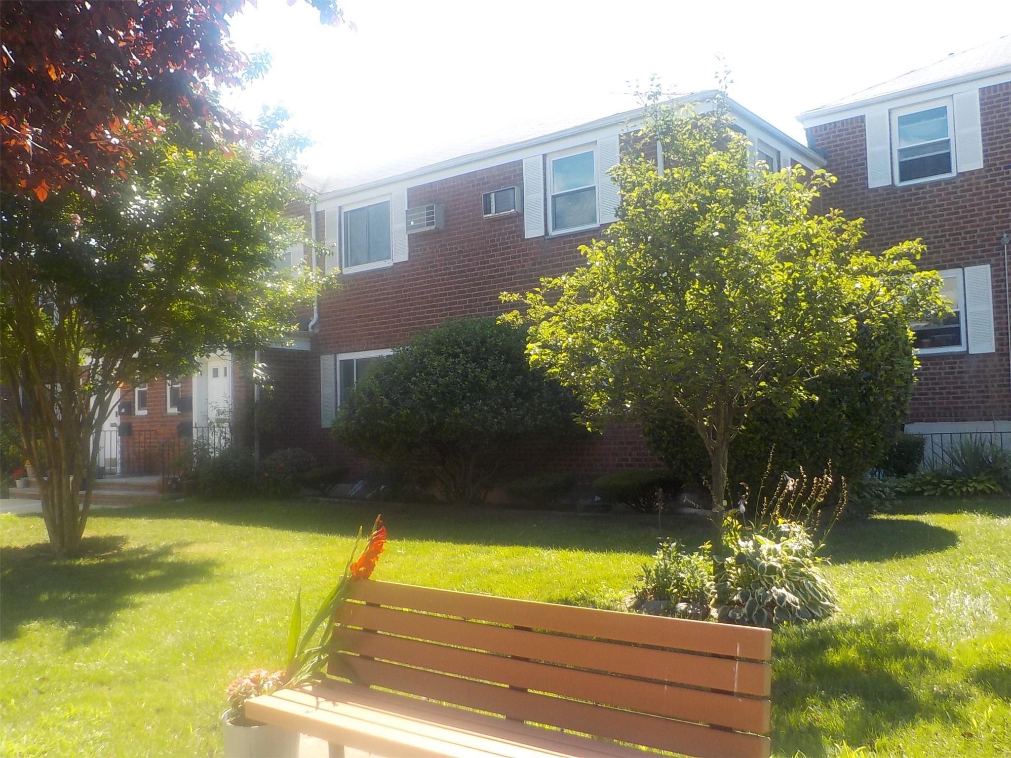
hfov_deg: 60.0
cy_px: 379
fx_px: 876
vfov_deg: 46.8
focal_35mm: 30
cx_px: 506
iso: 125
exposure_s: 1/320
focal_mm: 4.1
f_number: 3.3
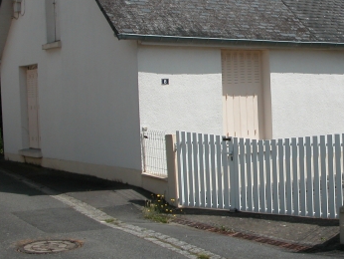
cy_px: 71
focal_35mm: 69
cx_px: 290
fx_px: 686
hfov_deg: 27.4
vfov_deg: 21.2
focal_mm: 8.9
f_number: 7.1
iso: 100
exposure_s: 1/448
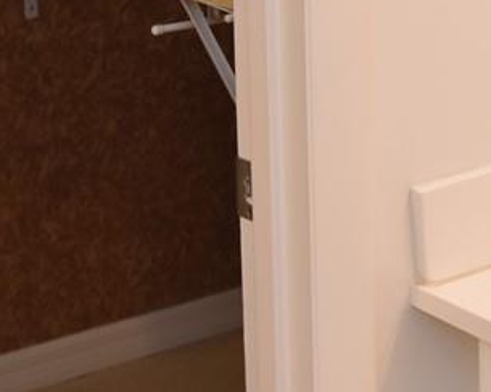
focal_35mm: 120
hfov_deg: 15.9
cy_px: -75
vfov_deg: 12.6
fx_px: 1744
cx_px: 432
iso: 800
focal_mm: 24
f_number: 4.5
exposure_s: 1/80
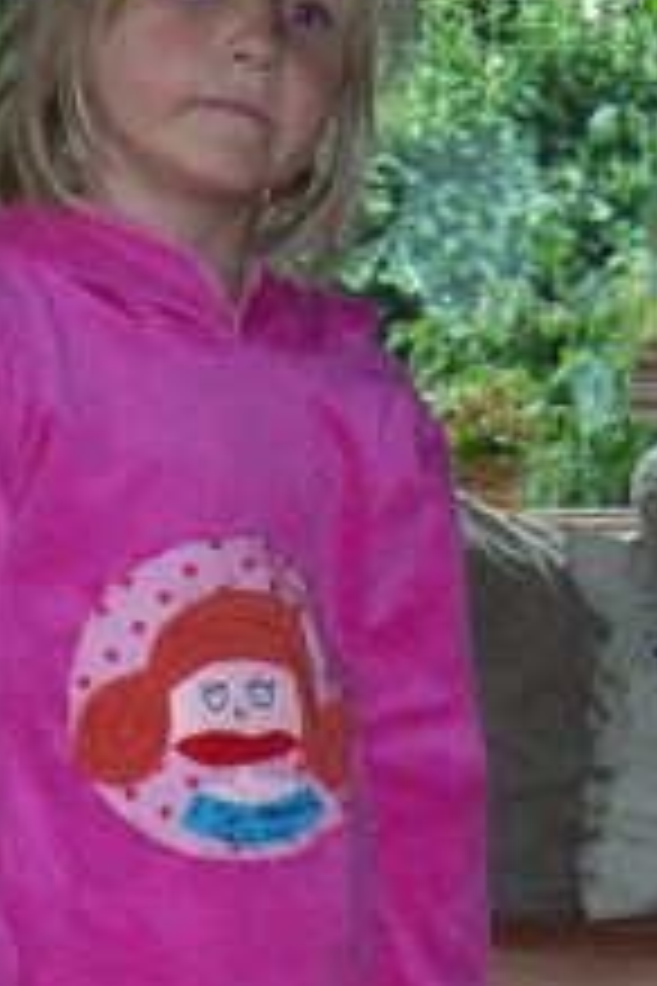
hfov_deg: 14.4
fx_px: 2600
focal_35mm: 95
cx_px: 322
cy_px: 918
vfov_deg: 20.9
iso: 80
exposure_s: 1/60
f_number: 3.4
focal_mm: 6.7
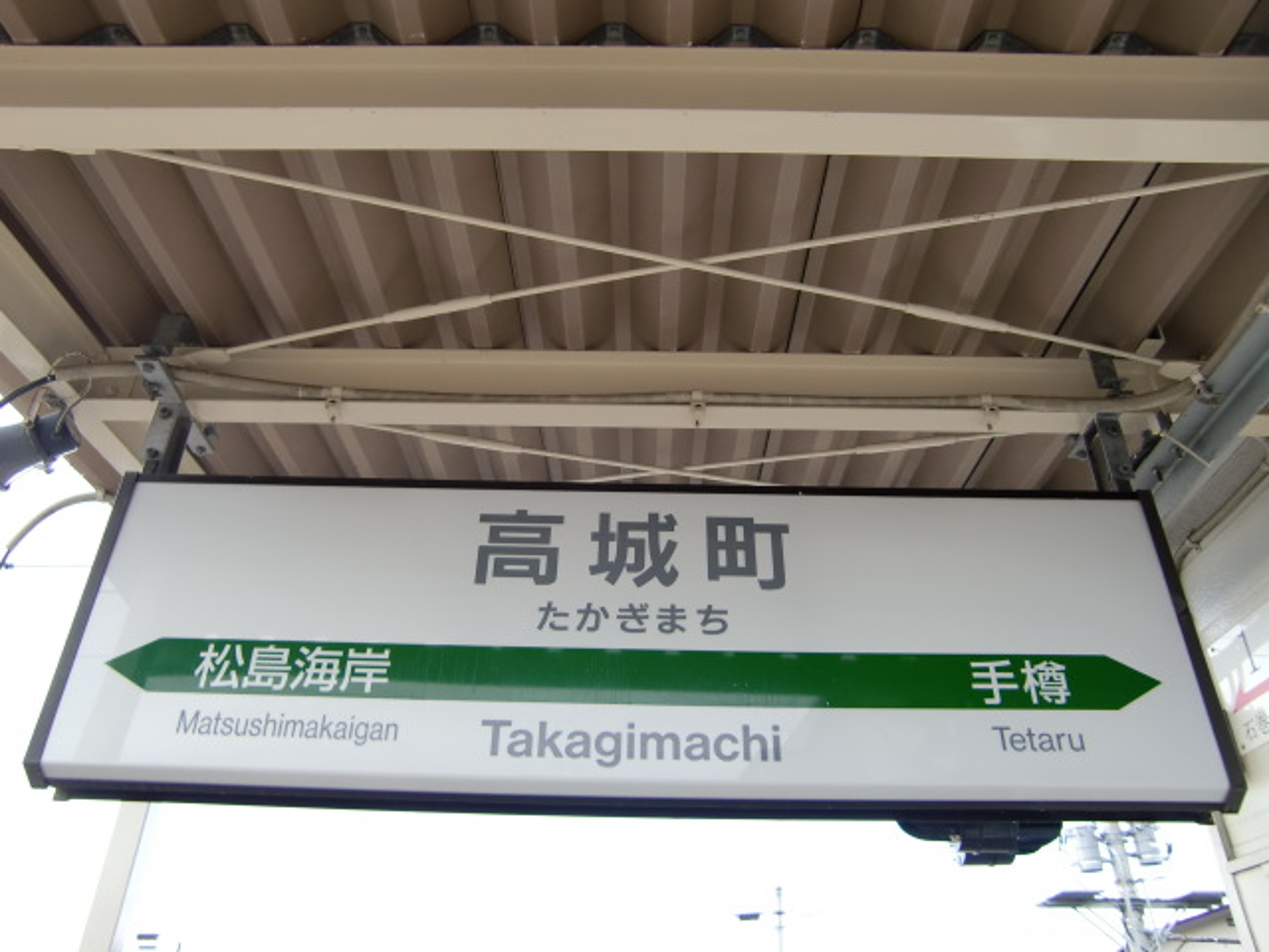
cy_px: 476
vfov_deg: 49.7
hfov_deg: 63.4
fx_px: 1026
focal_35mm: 28
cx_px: 634
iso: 64
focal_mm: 4.9
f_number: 2.6
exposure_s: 1/80
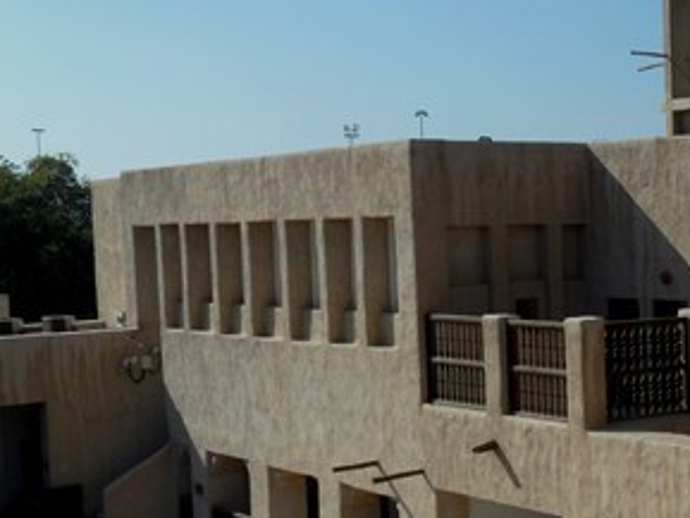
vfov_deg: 22.2
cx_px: 691
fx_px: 1316
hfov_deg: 27.7
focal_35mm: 66
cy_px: 341
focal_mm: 5.3
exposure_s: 1/500
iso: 80
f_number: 5
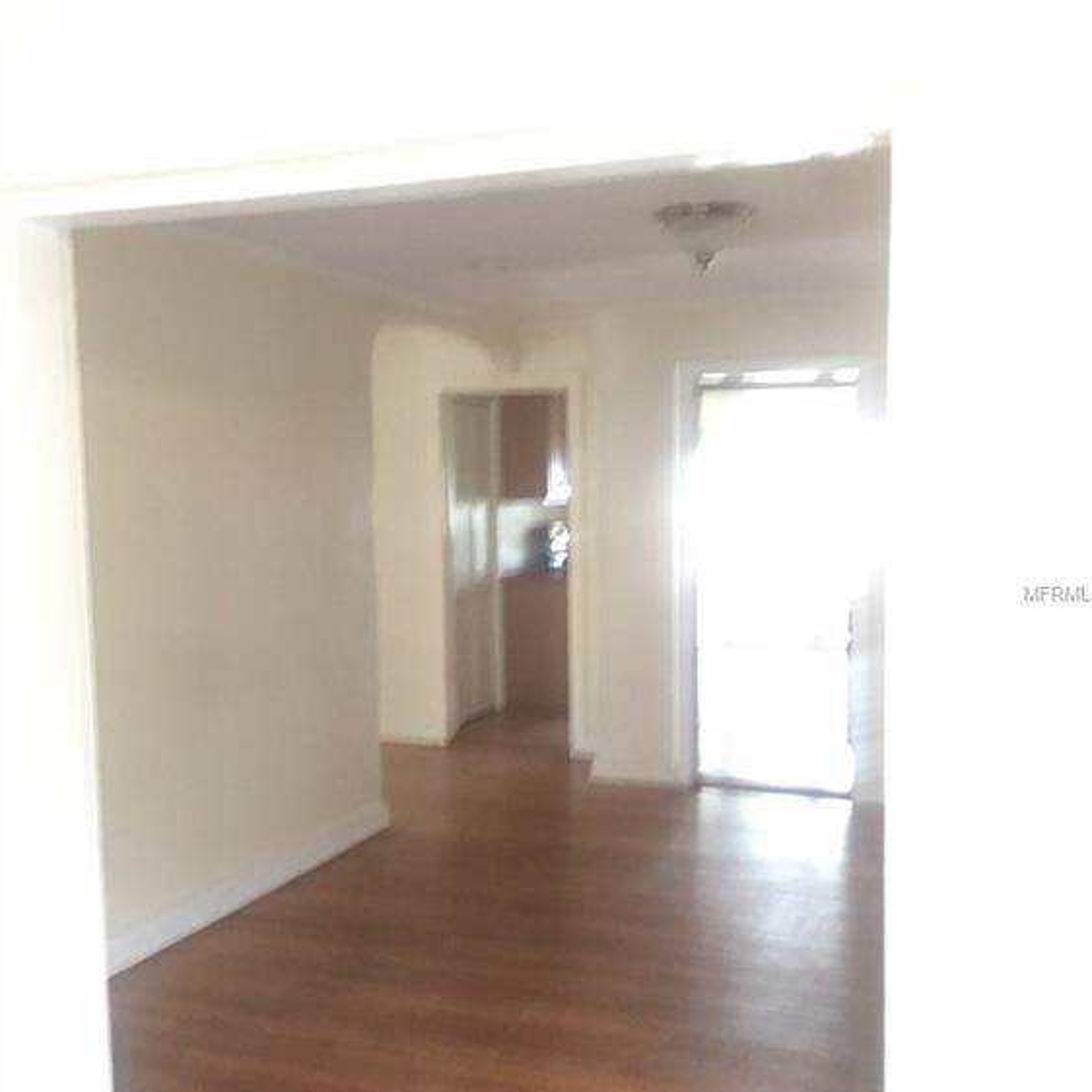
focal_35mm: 35
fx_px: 1249
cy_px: 593
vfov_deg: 47.2
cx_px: 550
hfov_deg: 47.2
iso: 125
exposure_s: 1/10
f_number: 2.2
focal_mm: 4.15
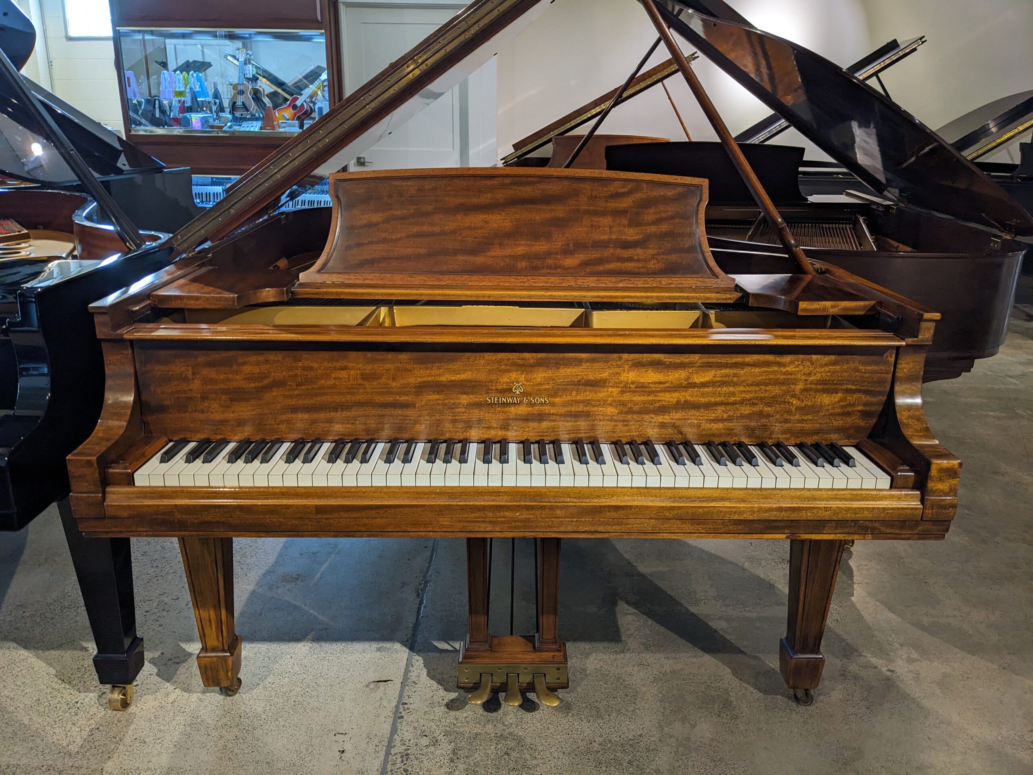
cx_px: 516
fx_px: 806
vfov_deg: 51.4
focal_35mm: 27
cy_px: 388
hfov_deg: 65.3
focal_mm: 4.38
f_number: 1.73
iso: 66
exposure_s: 1/24
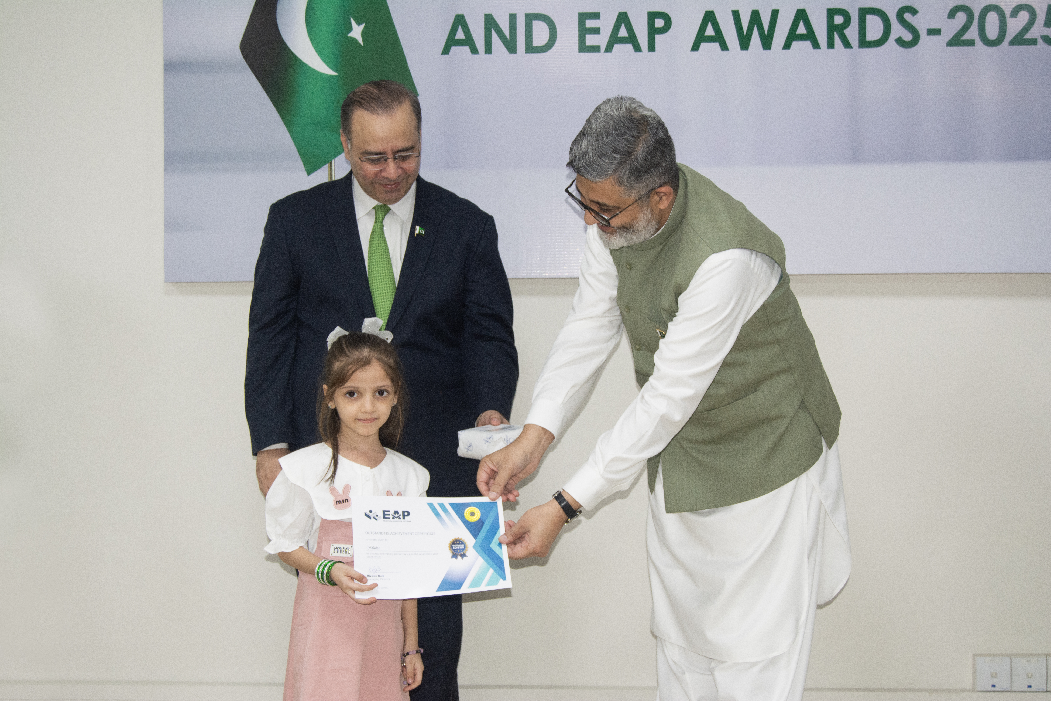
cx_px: 526
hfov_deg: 33.4
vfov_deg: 22.6
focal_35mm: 60
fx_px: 1752
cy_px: 350
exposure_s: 1/60
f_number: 5
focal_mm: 40
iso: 720
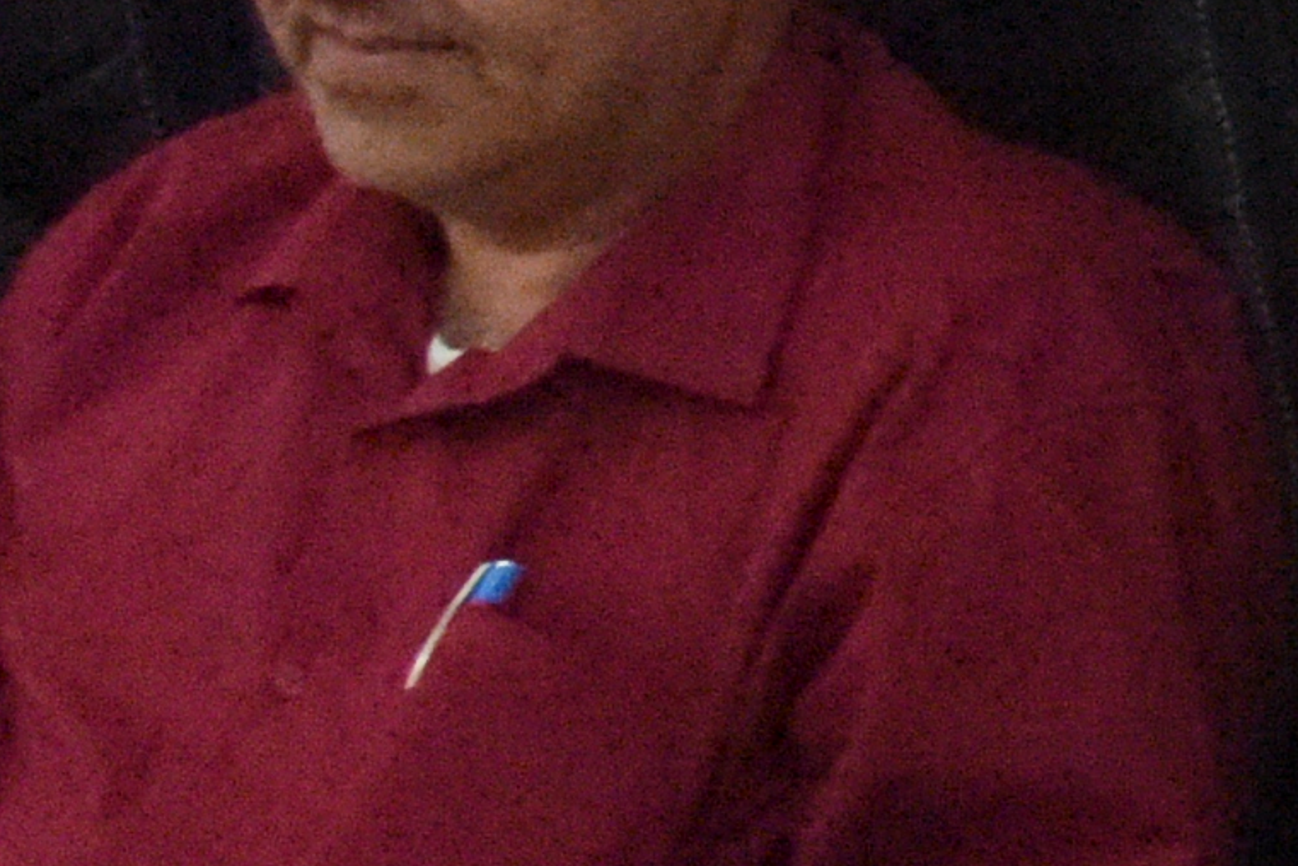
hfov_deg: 8.8
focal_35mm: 174
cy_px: -46
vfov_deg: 7.9
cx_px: 4382
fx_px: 6276
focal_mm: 24
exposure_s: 1/200
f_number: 7.1
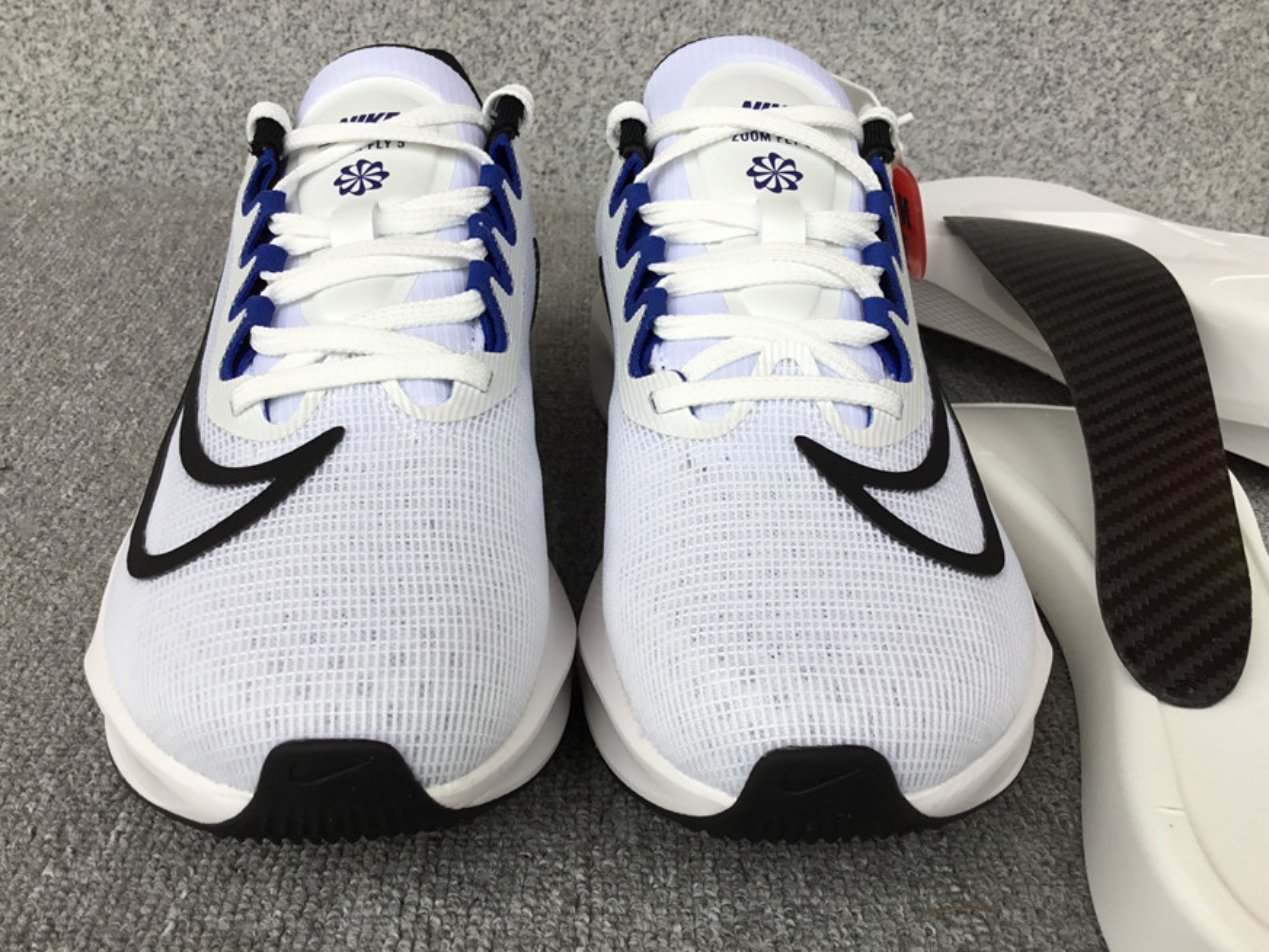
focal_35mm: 32
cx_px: 633
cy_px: 465
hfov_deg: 56.8
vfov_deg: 44.2
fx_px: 1173
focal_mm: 3.3
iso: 25
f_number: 2.4
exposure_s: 1/50
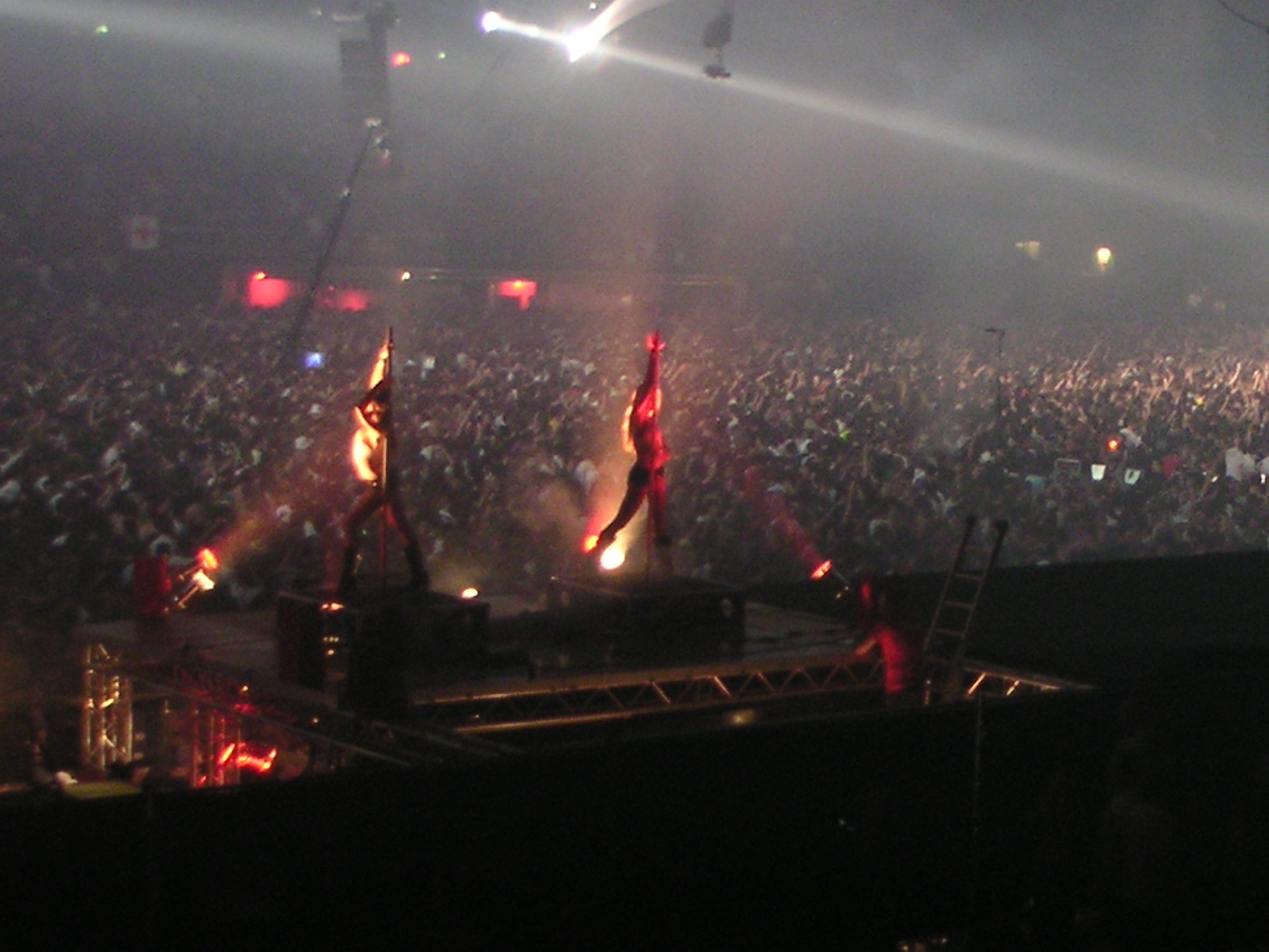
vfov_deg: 18.4
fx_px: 2933
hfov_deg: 23.5
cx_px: 1236
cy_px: 404
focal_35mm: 80
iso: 100
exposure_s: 1/3
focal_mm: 6
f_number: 2.8
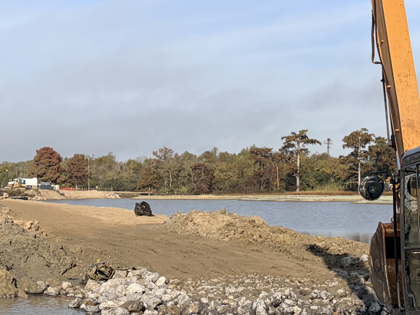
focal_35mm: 89
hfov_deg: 21.1
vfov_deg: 16.6
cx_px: -24
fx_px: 1080
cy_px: 162
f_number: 1.6
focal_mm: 5.96
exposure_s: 1/6993
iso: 64
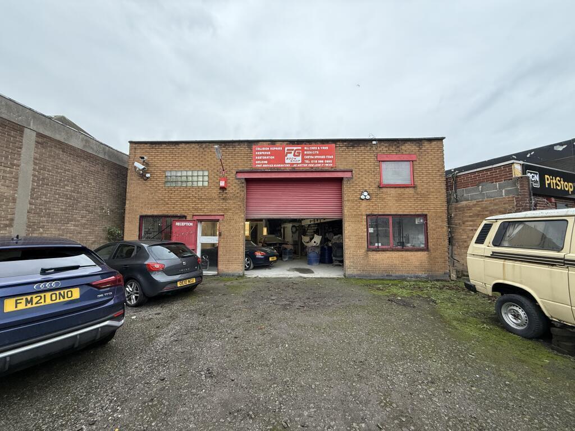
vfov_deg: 85.7
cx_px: 288
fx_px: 233
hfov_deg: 102.1
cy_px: 216
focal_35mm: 14
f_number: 2.2
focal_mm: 2.22
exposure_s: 1/99
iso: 125
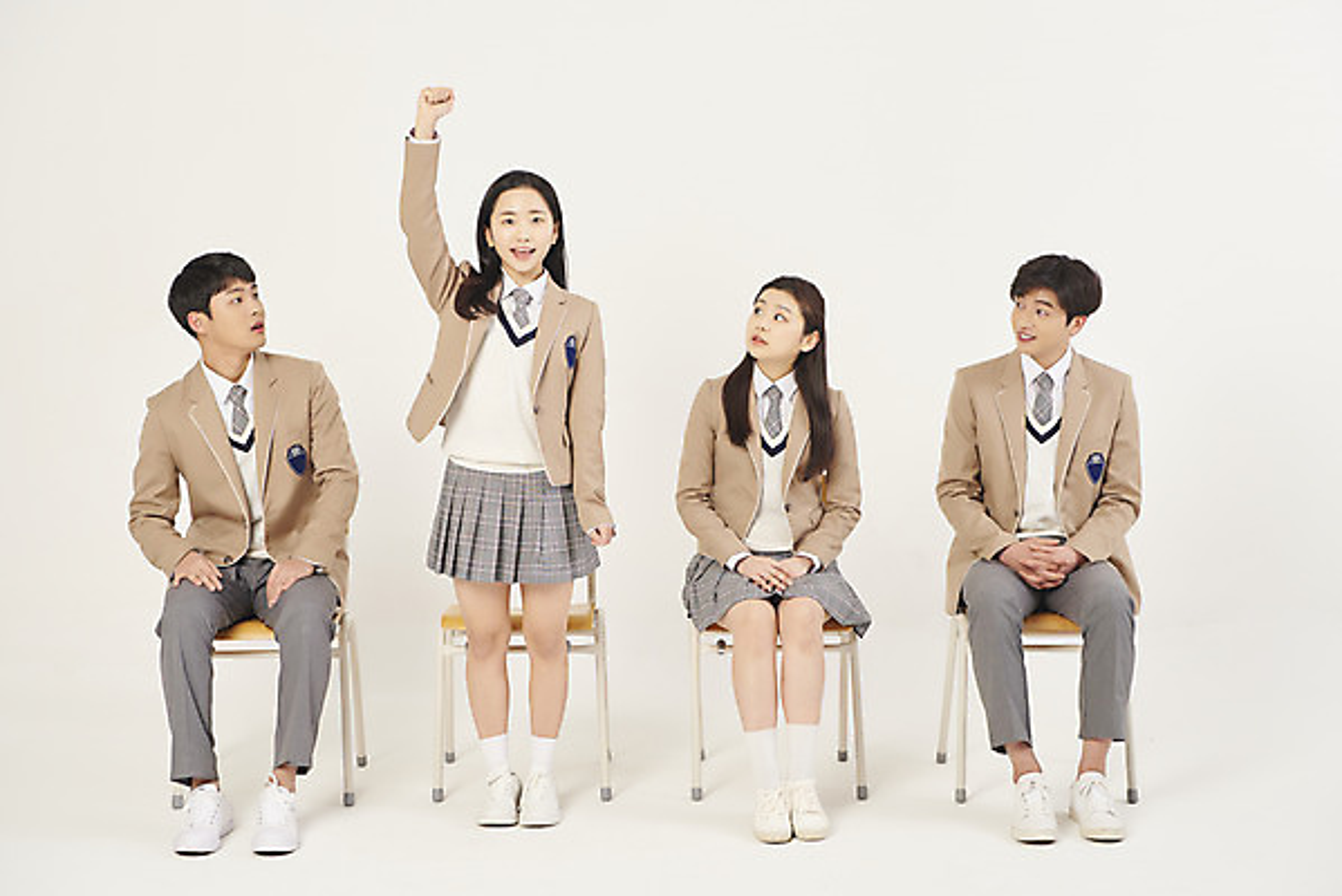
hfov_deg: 38.2
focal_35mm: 52
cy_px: 448
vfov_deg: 26.0
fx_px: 1939
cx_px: 671
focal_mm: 52
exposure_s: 1/125
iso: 200
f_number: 8
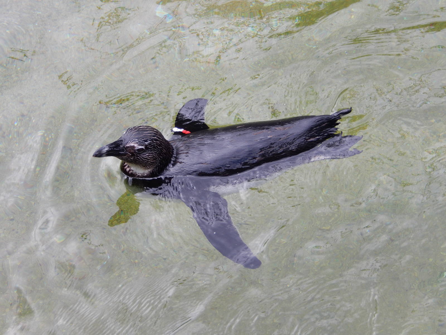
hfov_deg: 16.8
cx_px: 223
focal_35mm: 117
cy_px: 168
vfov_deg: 12.7
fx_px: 1507
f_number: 5.5
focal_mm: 21
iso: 200
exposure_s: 1/250
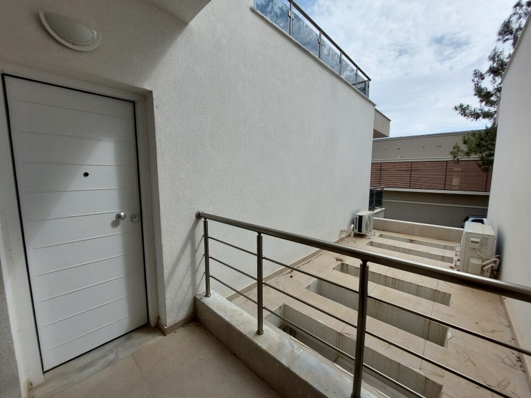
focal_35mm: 13
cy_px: 199
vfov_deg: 89.9
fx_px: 199
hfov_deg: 106.2
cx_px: 266
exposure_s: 1/1719
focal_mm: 1.74
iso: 50
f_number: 2.2
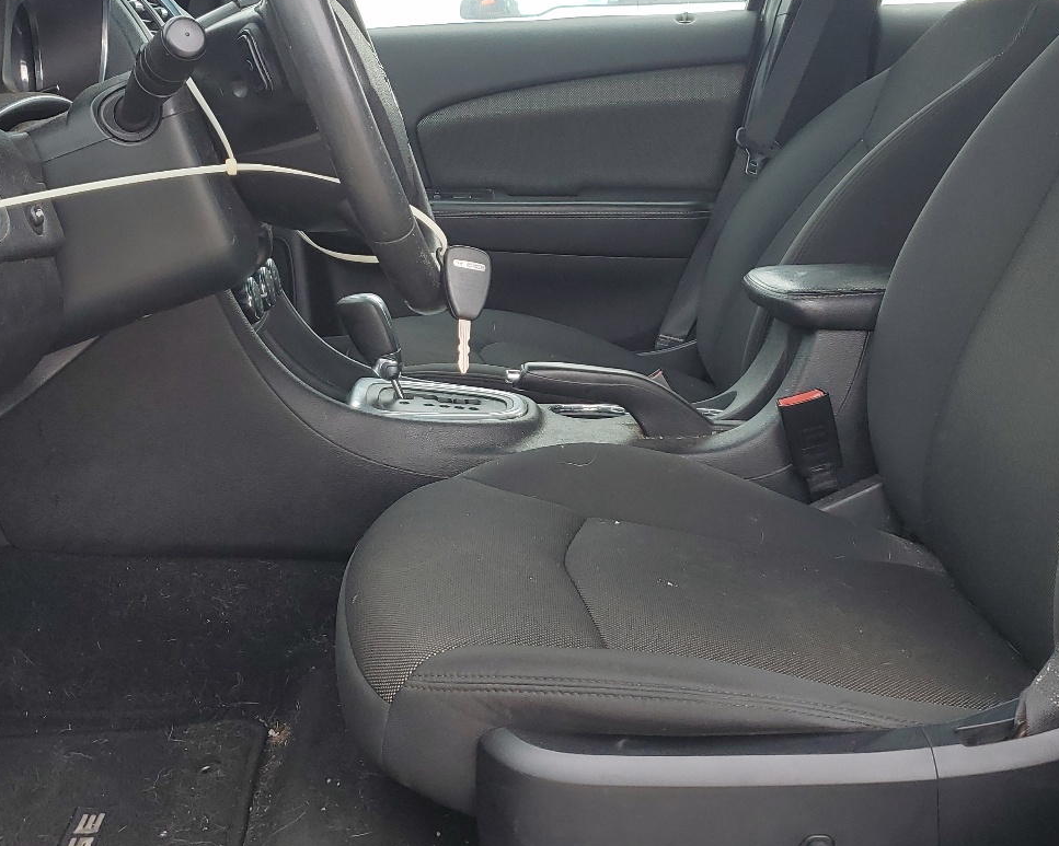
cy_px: 343
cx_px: 556
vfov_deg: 35.5
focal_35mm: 42
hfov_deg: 43.8
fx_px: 1316
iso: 50
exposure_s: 1/500
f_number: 1.5
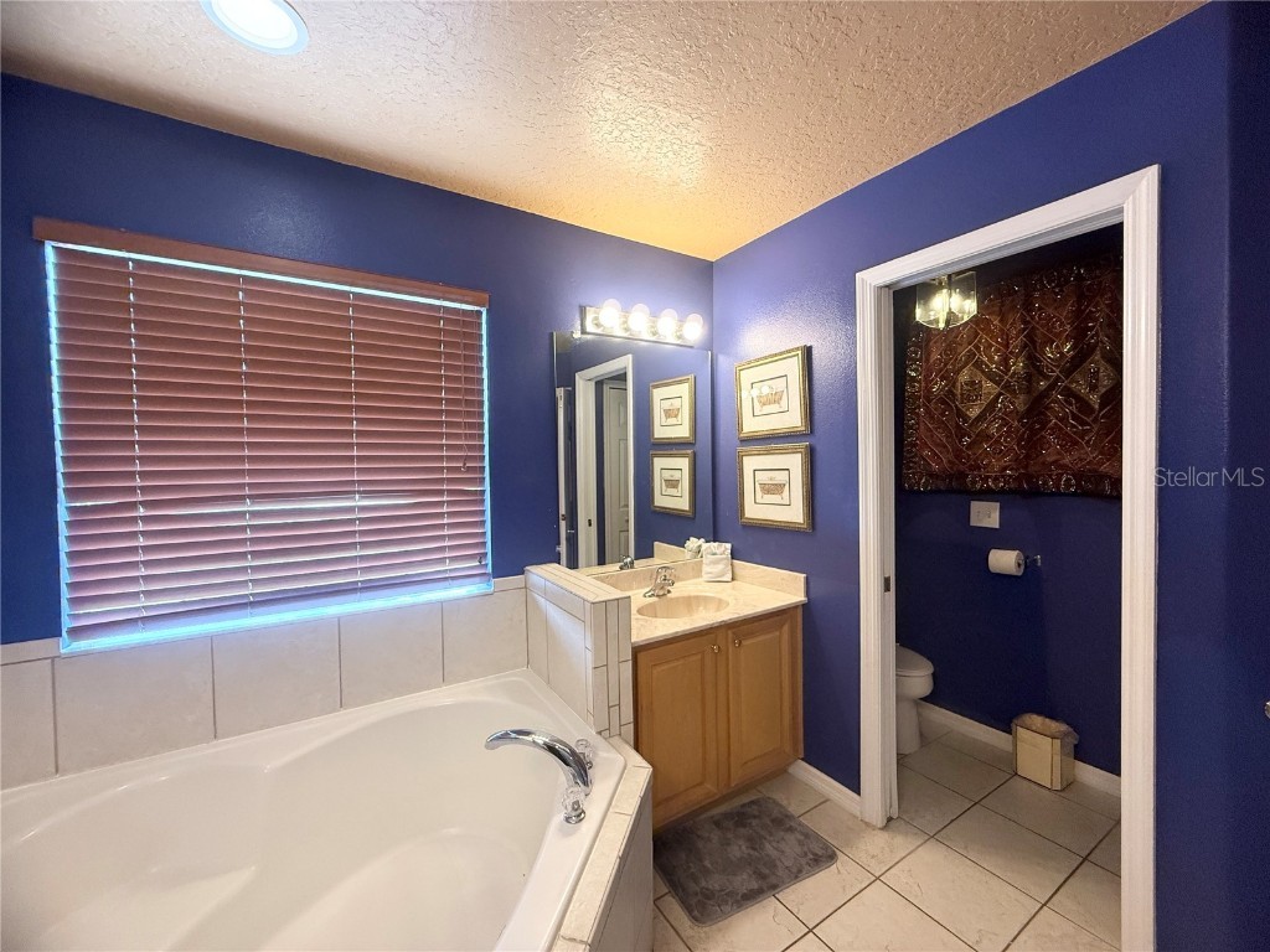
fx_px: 514
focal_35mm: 14
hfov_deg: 102.1
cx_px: 635
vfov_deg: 85.7
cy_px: 476
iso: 320
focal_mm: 2.22
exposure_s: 1/120
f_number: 2.2
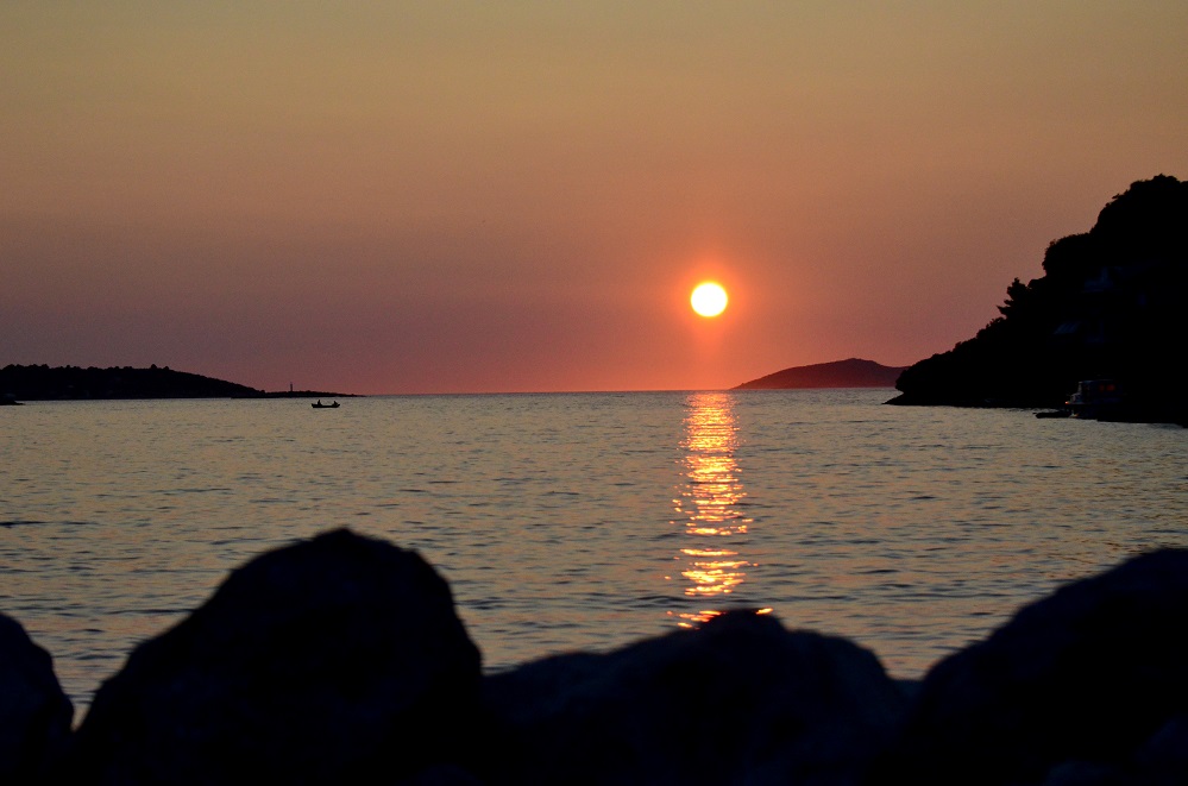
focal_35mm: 105
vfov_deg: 13.0
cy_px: 393
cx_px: 594
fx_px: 3457
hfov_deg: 19.5
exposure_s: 1/8000
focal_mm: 70
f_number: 4.5
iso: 1800
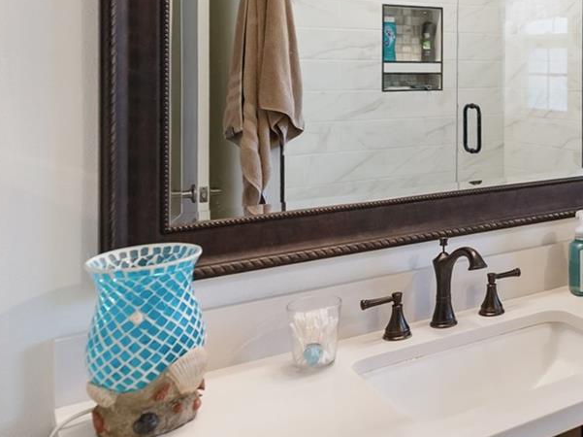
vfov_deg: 34.1
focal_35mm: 41
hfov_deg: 38.5
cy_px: 93
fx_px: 690
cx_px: 630
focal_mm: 16
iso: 640
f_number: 2.8
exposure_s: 1/125
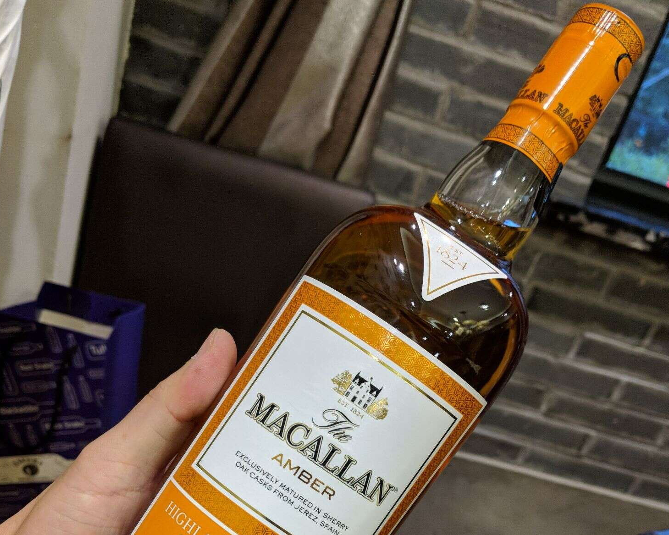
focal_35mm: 37
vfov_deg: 38.8
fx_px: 733
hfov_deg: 49.1
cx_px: 338
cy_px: 417
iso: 400
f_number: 1.8
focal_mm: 4.44
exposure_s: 1/60
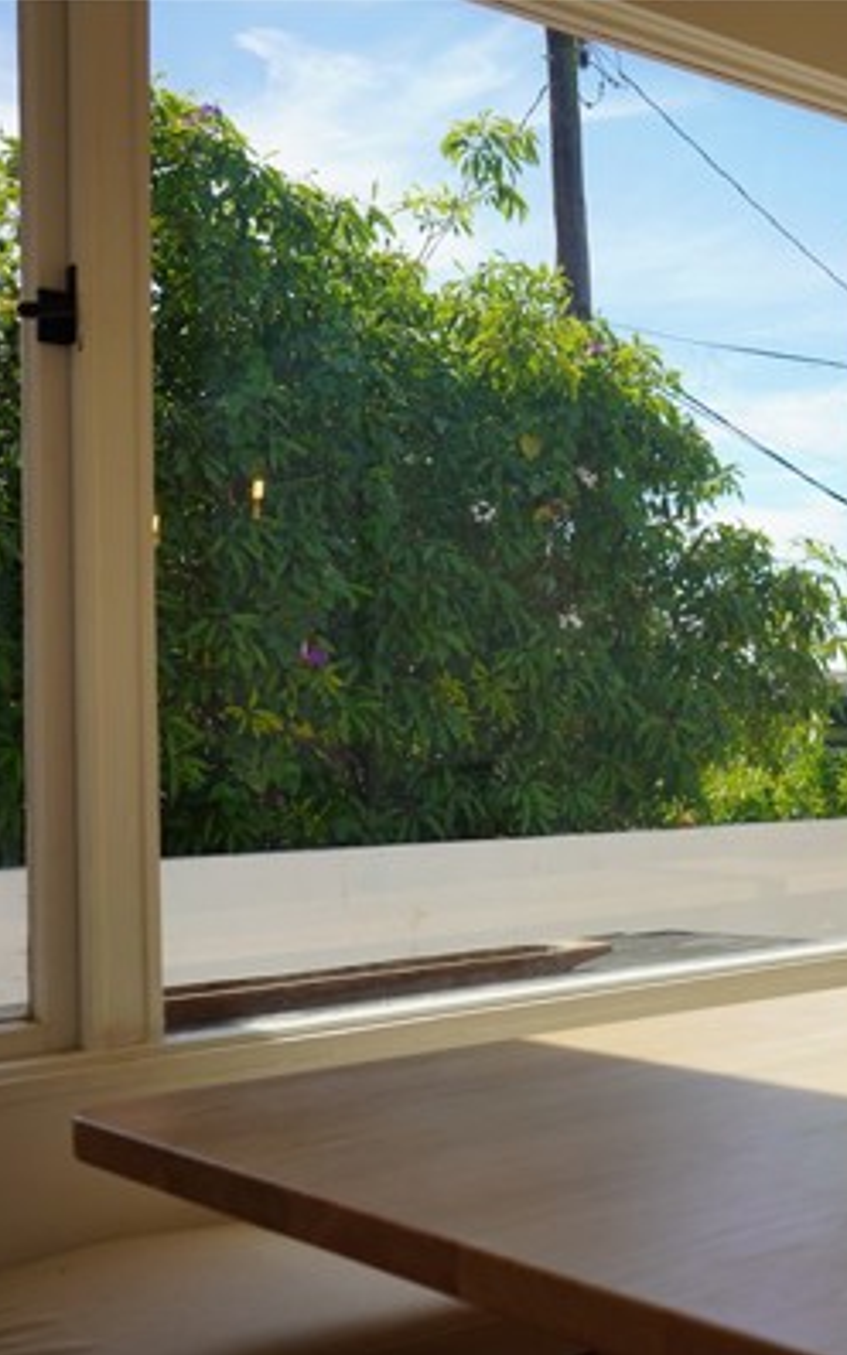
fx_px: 1700
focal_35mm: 46
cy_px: 725
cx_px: 994
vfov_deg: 43.5
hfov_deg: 25.4
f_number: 8
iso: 100
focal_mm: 28
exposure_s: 1/125
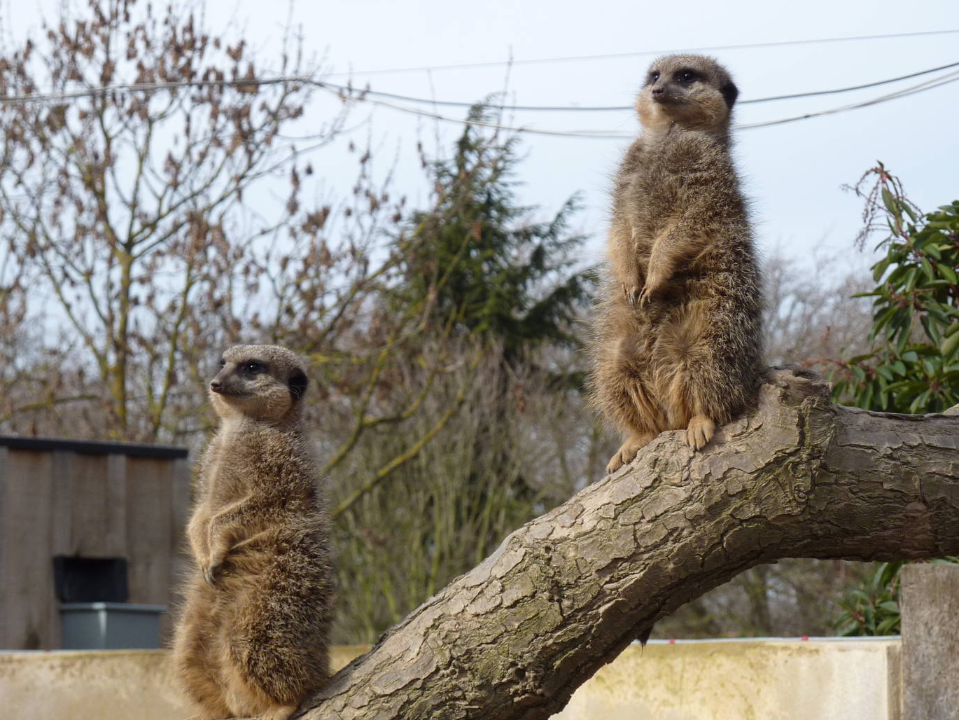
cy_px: 379
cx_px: 458
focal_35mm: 160
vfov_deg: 9.3
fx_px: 4433
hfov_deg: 12.3
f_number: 4.5
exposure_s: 1/400
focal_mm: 22.5
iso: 125
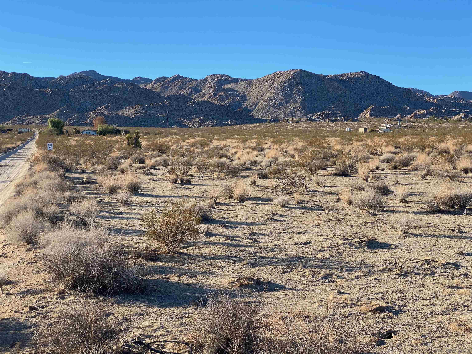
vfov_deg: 28.0
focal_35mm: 52
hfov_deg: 36.8
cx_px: 236
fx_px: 709
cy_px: 177
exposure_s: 1/1089
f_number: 2
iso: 20
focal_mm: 6
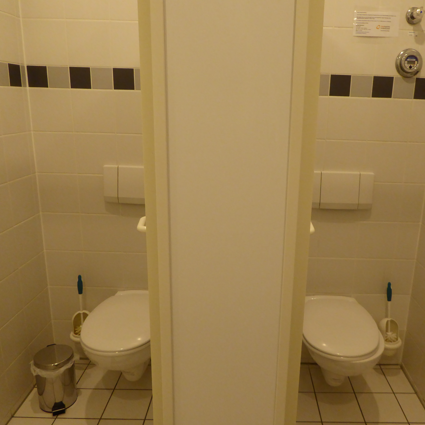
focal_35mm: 29
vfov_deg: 55.6
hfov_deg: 55.3
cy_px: 214
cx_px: 248
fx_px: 403
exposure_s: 1/60
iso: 320
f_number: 3.3
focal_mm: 4.3
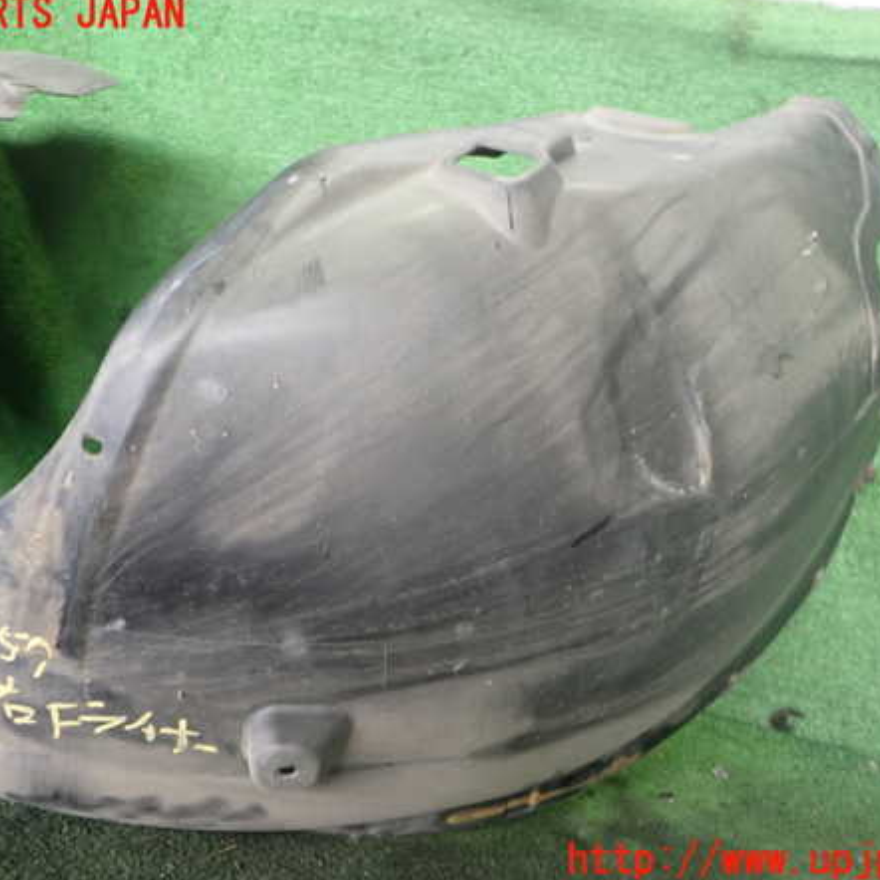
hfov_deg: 46.0
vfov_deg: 46.0
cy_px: 438
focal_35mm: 36
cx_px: 420
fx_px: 1035
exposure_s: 1/30
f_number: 2.3
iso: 250
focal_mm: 5.4
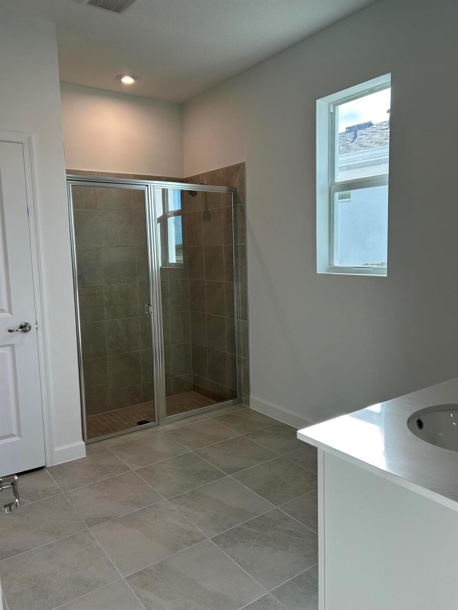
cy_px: 305
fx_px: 459
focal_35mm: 26
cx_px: 229
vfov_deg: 67.3
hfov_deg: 53.1
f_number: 1.5
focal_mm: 5.7
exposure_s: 1/287
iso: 50
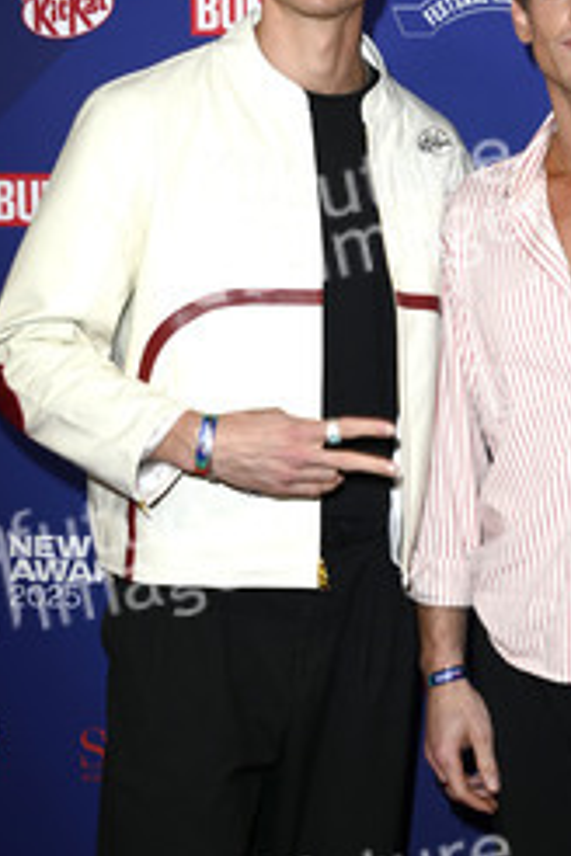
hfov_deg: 17.4
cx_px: 446
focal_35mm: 78
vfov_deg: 26.0
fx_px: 1856
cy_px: 397
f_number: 5.6
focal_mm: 48
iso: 500
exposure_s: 1/250
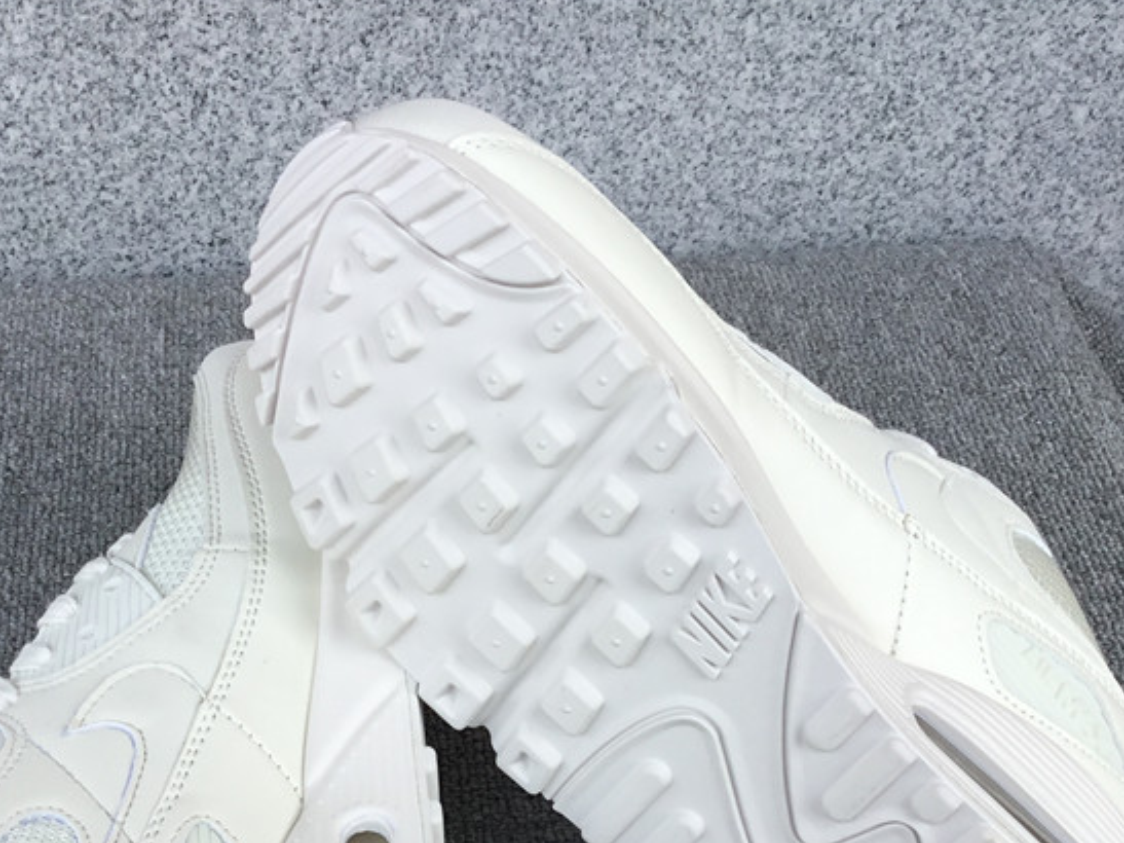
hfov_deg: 37.5
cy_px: 686
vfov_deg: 27.9
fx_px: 1656
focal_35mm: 51
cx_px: 514
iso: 25
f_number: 2.4
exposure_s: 1/566
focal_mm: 3.3
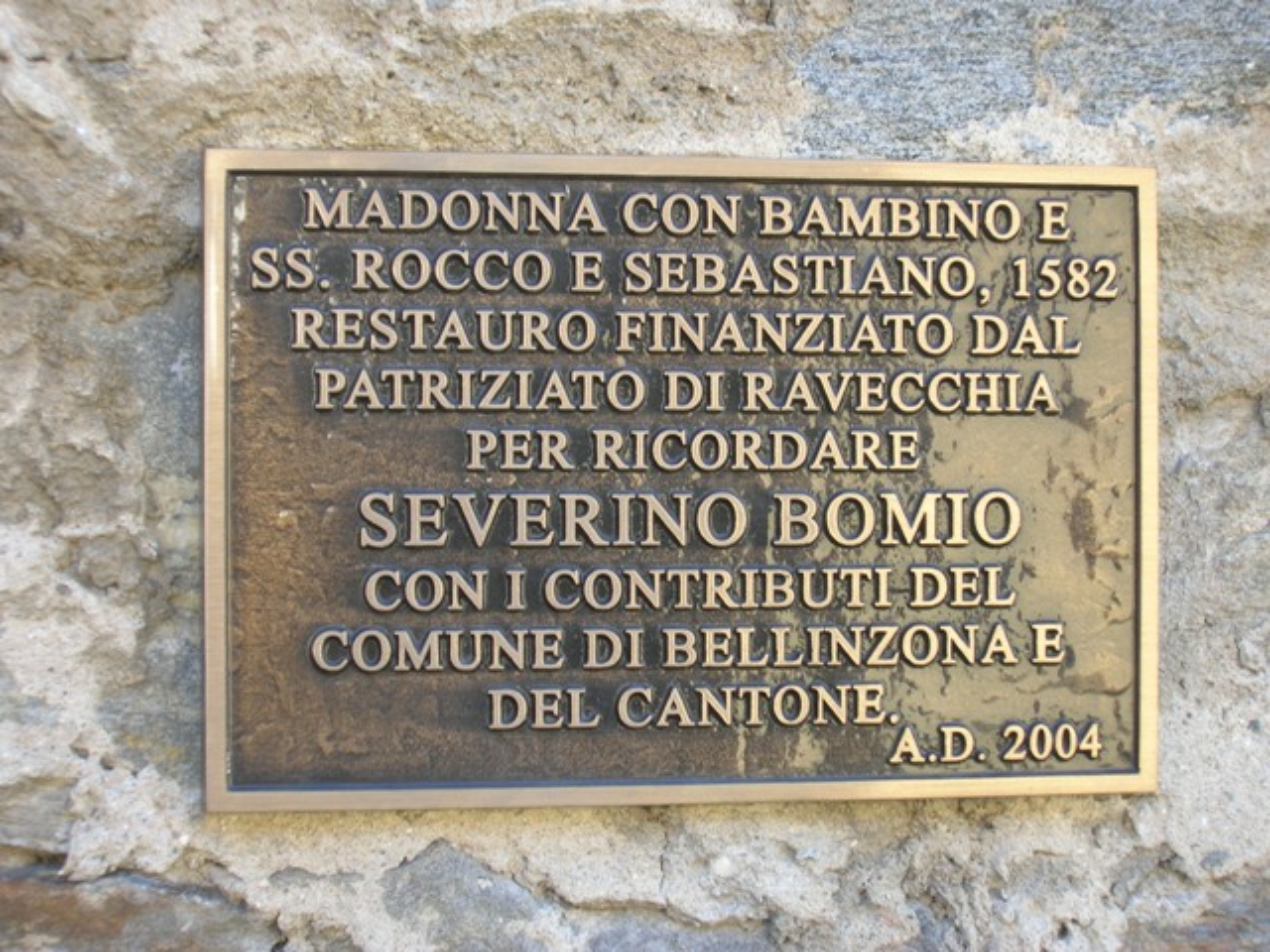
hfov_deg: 30.7
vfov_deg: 23.3
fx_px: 2311
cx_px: 635
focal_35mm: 63
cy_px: 476
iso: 50
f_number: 3.6
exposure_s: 1/39
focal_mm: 10.4
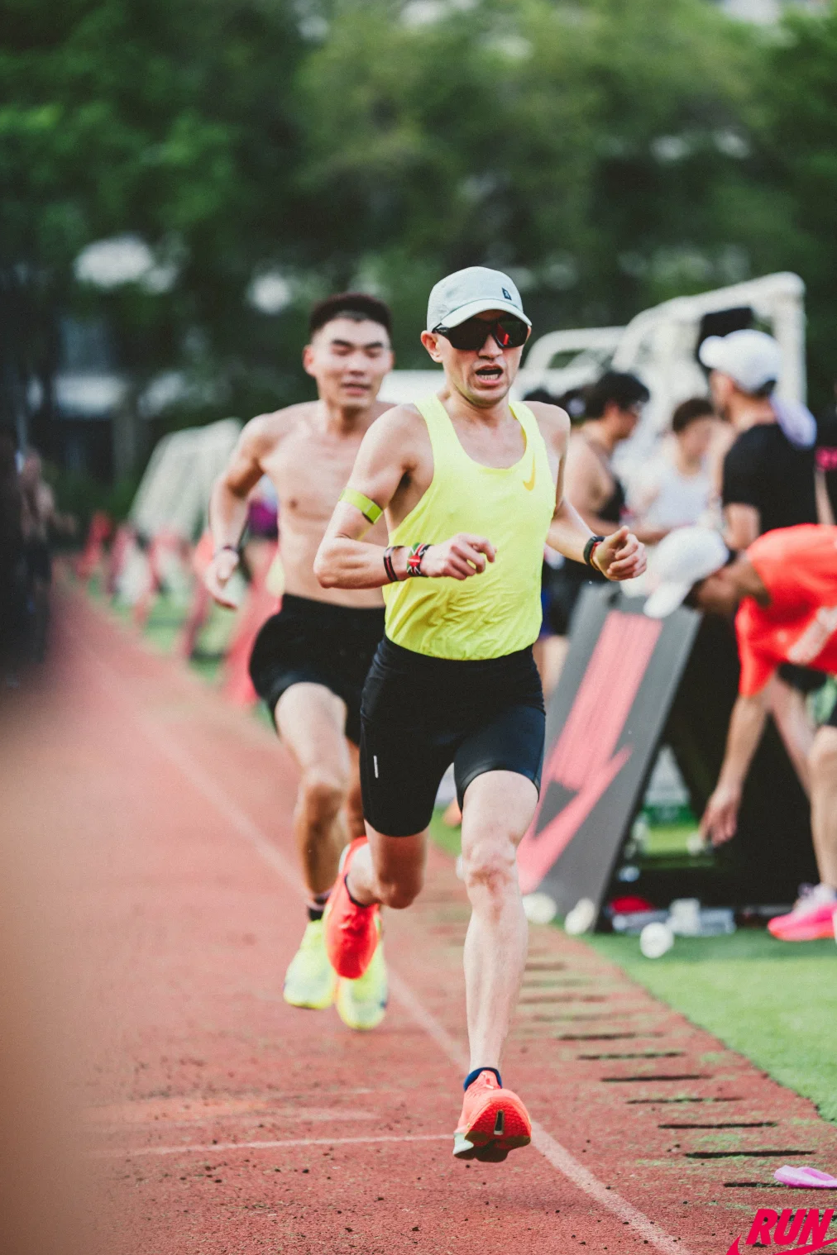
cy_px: 643
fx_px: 6103
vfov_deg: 11.7
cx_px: 443
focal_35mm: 175
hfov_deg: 7.8
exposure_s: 1/500
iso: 250
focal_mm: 164
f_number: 2.8
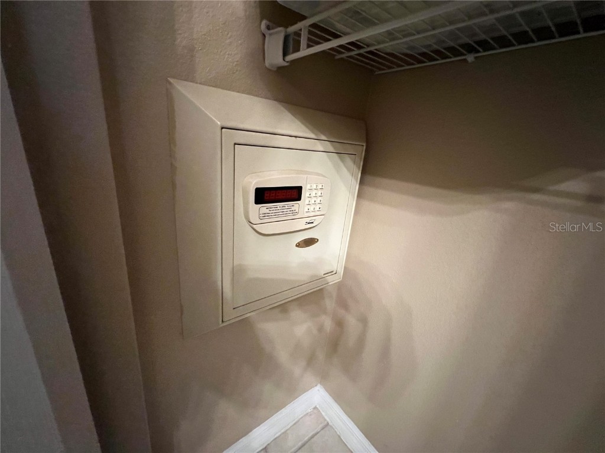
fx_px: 227
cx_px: 302
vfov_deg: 89.9
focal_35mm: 13
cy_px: 226
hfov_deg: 106.2
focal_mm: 1.57
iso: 800
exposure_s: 1/60
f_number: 1.8
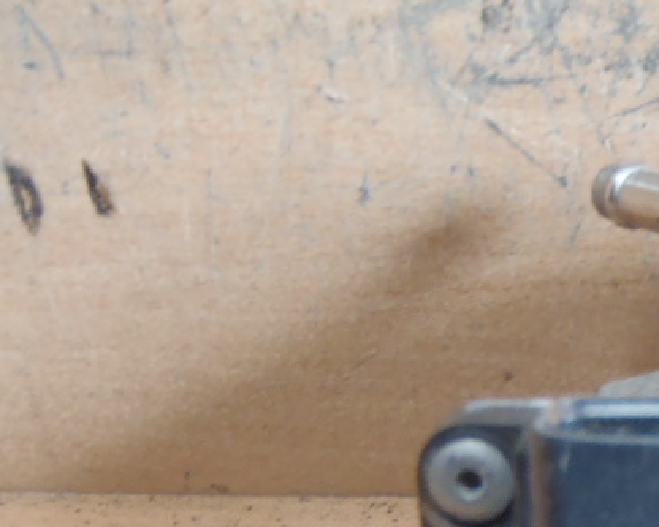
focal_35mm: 114
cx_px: 931
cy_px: 711
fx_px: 2224
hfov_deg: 15.7
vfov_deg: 13.0
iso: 200
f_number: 4.6
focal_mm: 6.83
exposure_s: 1/10
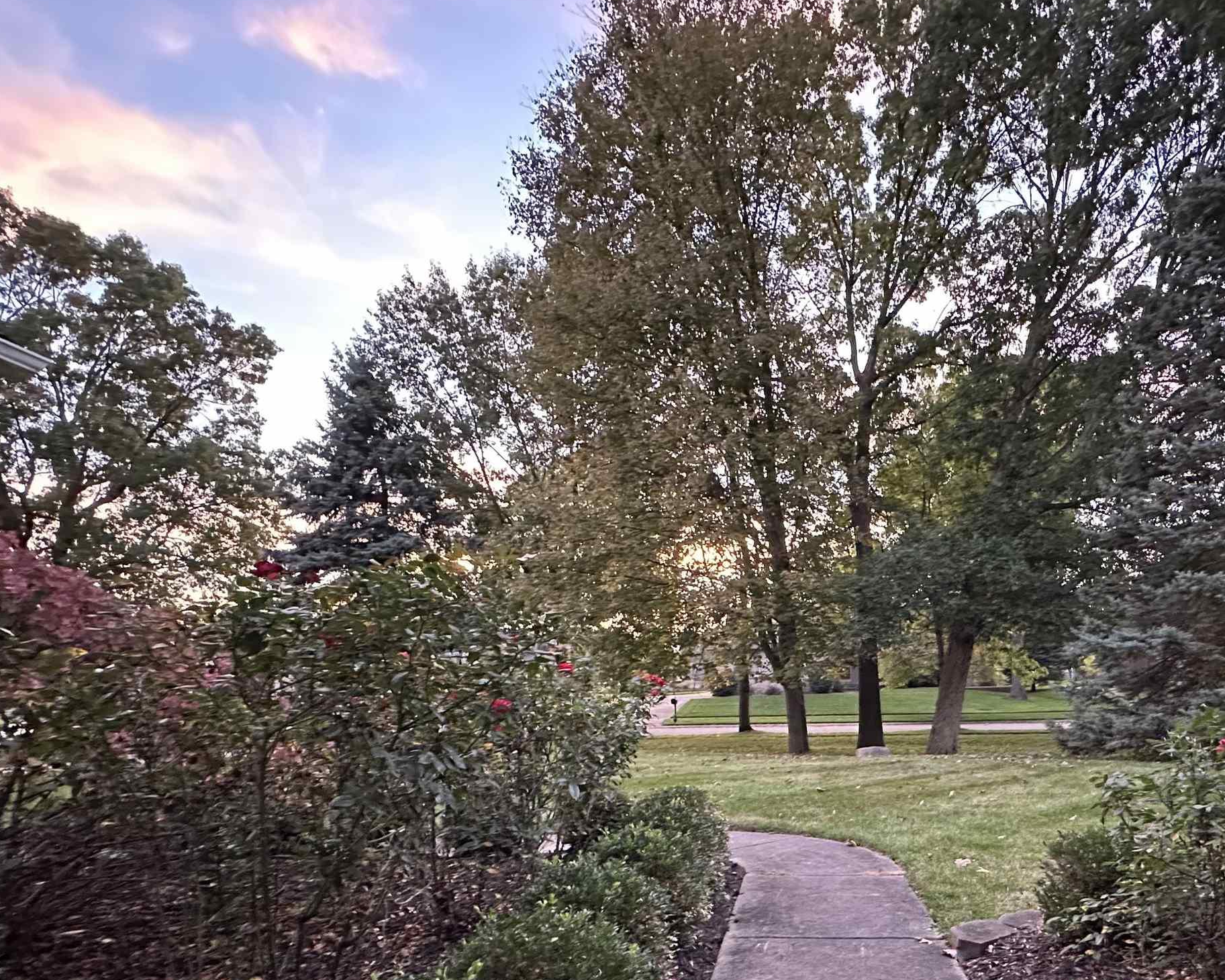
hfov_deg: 70.4
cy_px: 720
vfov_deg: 58.1
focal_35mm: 23
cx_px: 822
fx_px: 834
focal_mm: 2.22
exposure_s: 1/49
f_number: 2.2
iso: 1250
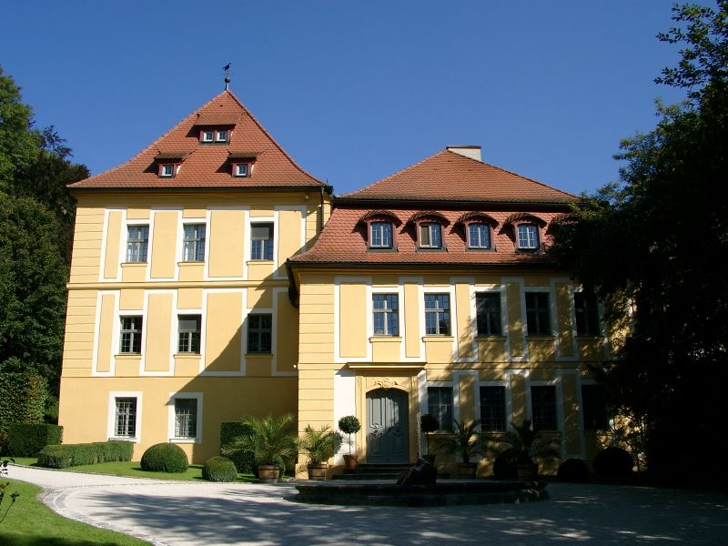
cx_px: 364
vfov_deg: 41.8
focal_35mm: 34
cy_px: 273
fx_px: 715
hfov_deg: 54.0
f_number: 4
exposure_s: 1/829
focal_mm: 7.13
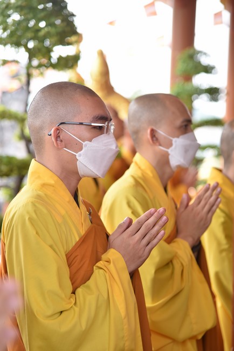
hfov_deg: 11.4
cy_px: 176
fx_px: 1169
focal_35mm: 120
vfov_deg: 17.1
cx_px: 117
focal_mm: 120
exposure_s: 1/125
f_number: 4
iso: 160
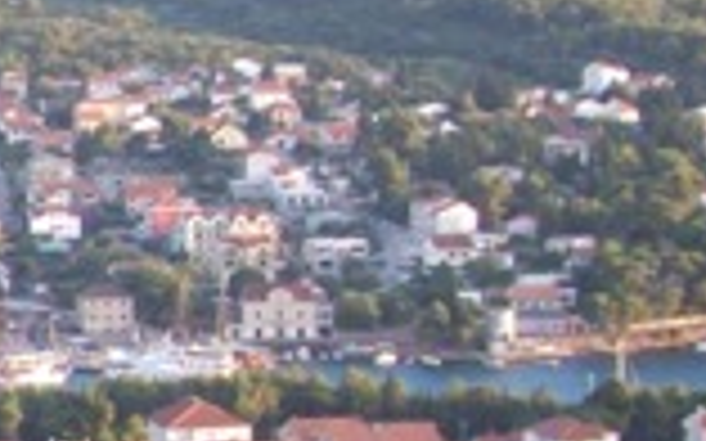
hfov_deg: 9.8
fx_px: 3751
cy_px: 324
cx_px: -818
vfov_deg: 6.7
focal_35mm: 195
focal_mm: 6
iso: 80
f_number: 2.7
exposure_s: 1/83.3
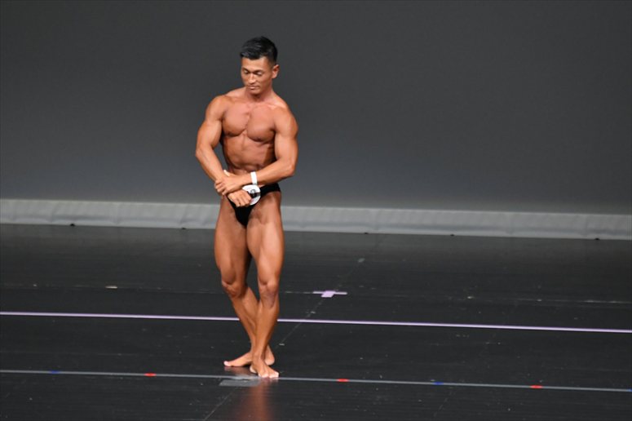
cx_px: 316
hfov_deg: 5.5
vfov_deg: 3.7
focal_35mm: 375
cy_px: 210
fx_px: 6580
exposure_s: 1/400
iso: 4000
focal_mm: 250
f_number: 5.6
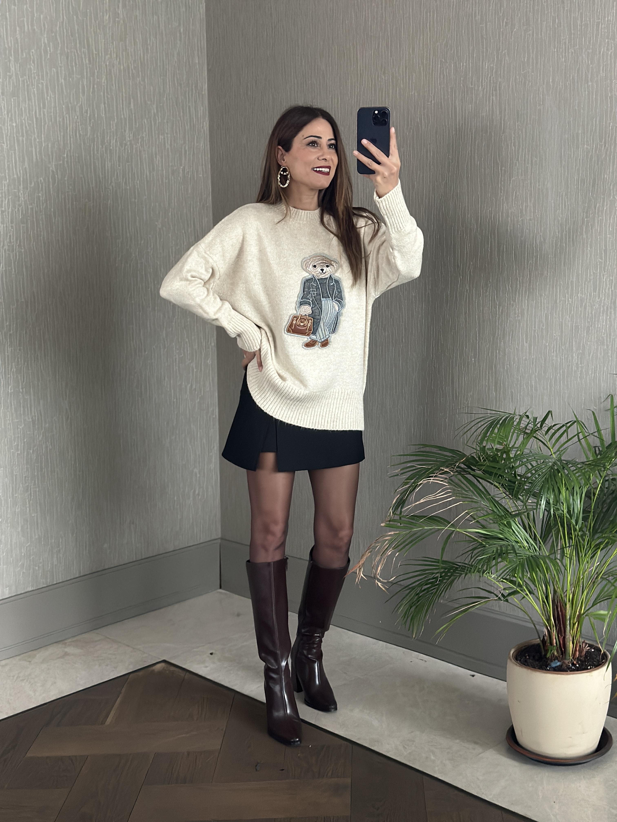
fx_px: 1141
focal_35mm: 48
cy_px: 411
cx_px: 308
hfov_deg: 30.3
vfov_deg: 39.7
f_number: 1.78
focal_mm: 6.86
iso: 500
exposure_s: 1/40
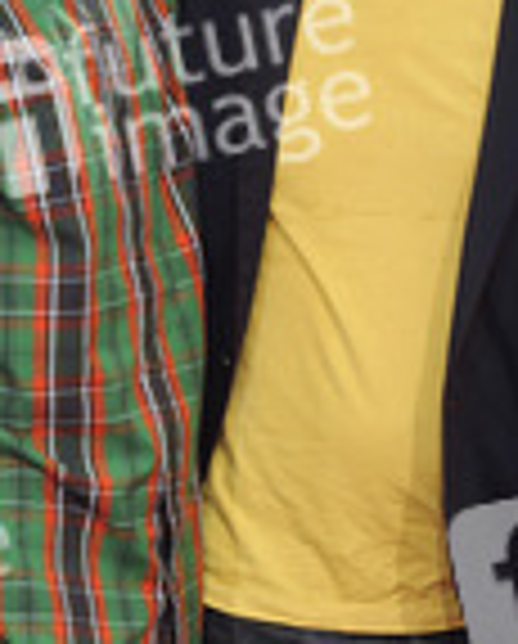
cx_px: 270
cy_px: 329
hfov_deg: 4.6
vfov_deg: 5.7
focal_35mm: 340
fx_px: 6495
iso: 640
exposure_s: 1/250
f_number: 5.6
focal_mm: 130
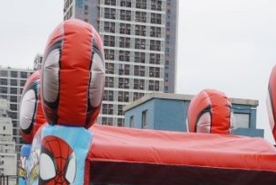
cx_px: 132
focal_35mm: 80
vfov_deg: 16.1
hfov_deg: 25.3
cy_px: 249
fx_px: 614
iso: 100
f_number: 6.3
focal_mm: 16
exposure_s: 1/100
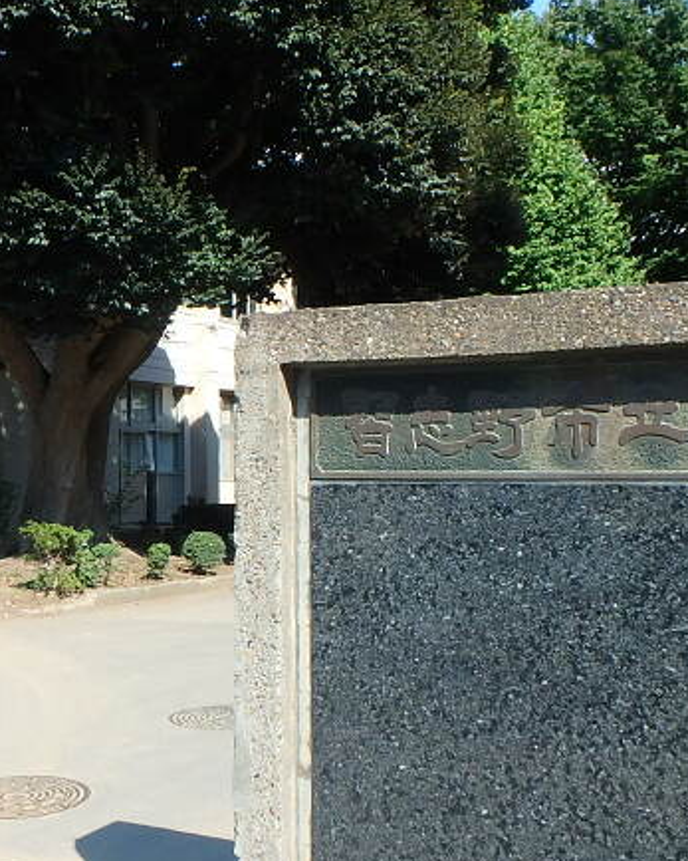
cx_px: 258
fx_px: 1146
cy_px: 470
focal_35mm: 45
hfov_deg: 33.3
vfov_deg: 41.1
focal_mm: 3.7
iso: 125
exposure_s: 1/640
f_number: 3.5
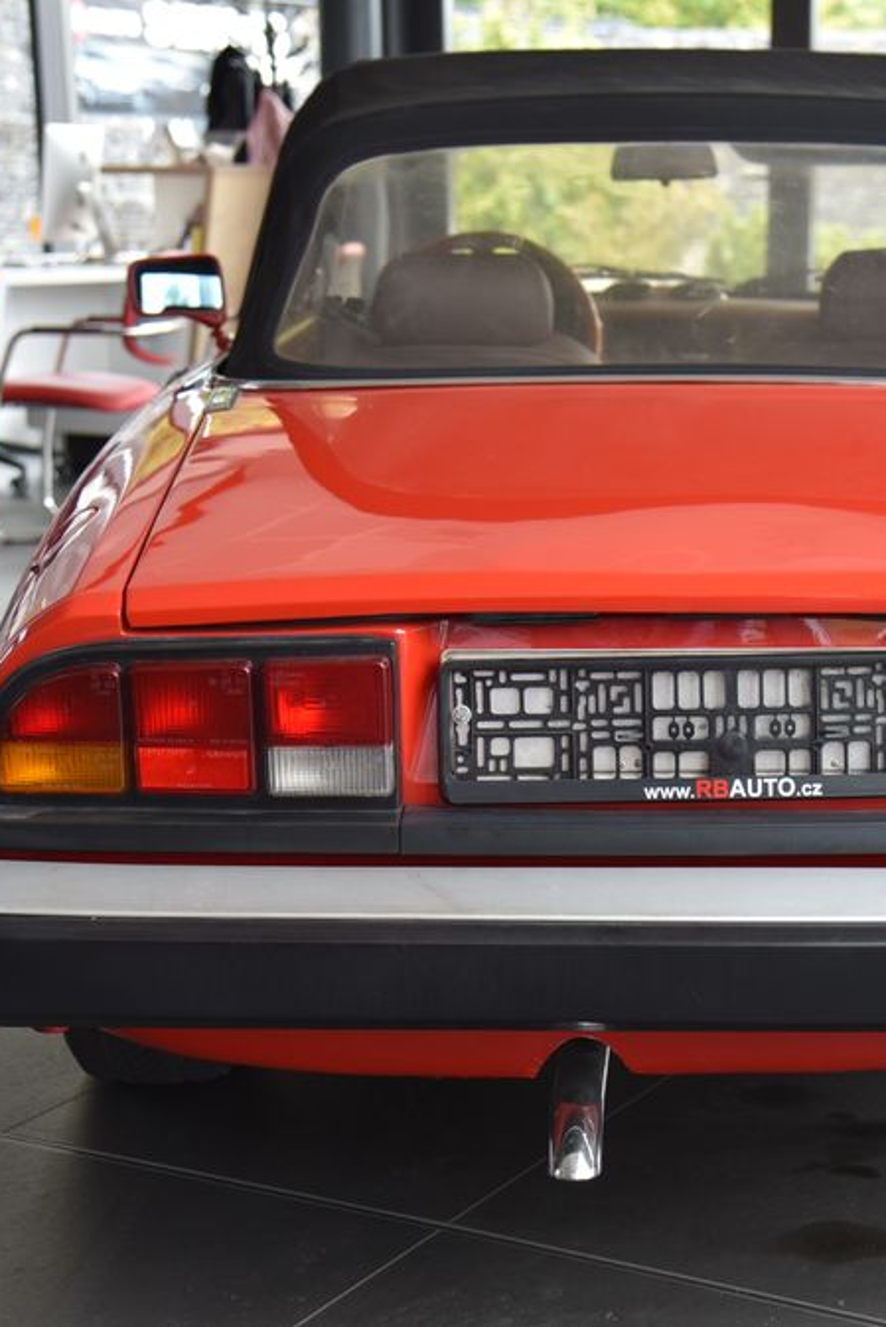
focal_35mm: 73
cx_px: 641
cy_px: 656
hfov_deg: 18.6
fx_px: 2693
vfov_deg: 27.7
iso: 500
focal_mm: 48
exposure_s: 1/30
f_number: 4
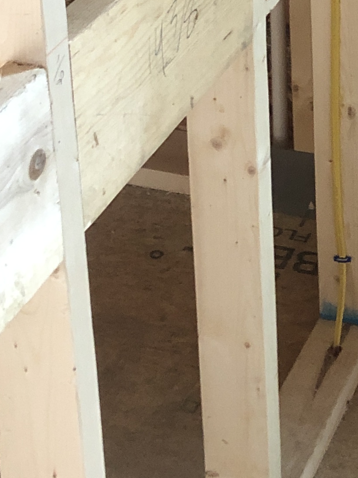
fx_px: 1435
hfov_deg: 13.9
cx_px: 393
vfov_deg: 17.3
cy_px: -209
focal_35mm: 104
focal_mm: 3.99
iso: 100
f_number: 1.8
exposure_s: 1/9
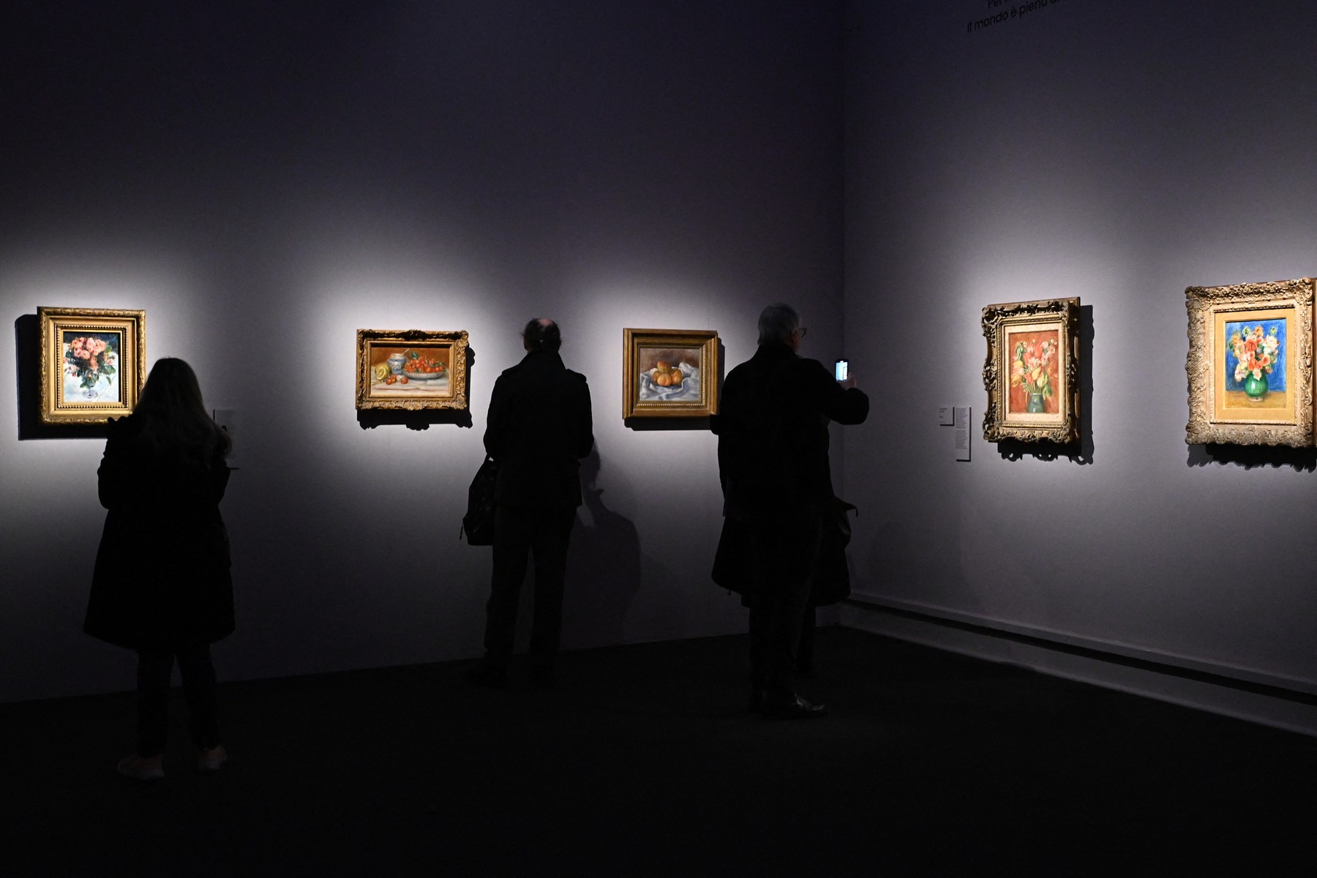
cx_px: 658
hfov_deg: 53.1
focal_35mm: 36
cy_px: 439
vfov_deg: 36.9
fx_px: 1317
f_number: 4.5
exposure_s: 1/30
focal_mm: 24
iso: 2500
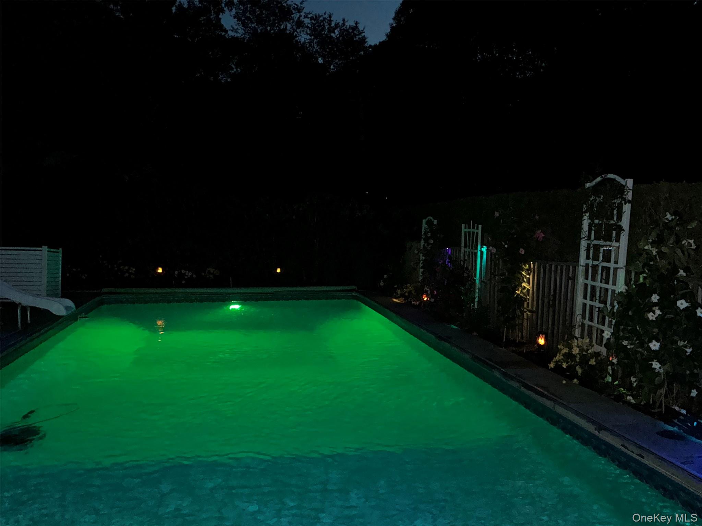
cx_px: 351
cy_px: 263
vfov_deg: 49.7
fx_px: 568
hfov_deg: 63.4
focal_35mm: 28
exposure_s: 1/16
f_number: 1.8
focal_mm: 3
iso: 320
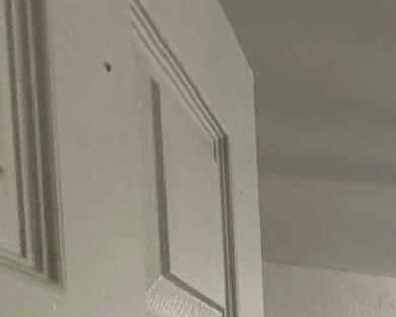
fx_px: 656
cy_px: 490
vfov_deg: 22.0
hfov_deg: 23.6
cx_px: 650
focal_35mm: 56
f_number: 2.2
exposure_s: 1/81
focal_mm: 2.22
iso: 320
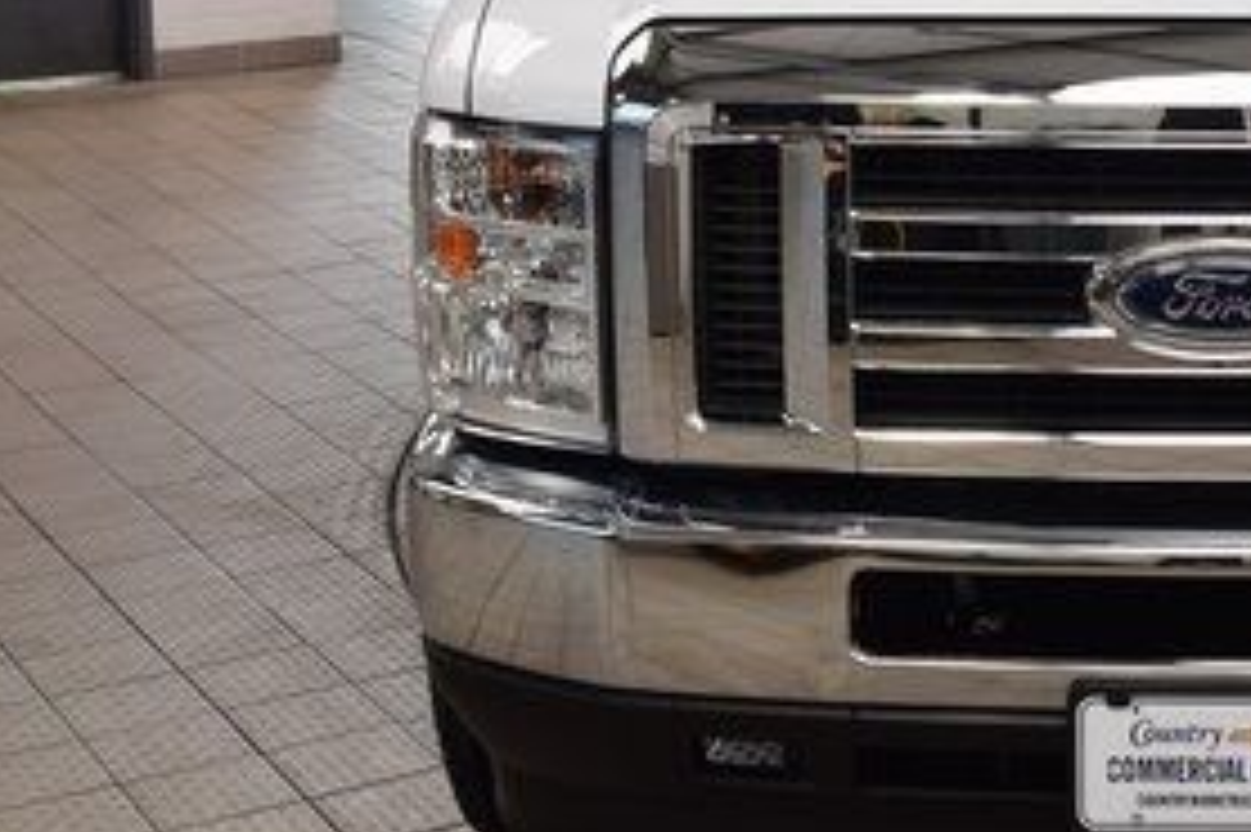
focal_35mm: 83
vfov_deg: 16.0
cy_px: -56
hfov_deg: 23.5
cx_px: 1246
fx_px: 2882
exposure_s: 1/40
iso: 400
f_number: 7.1
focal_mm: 24
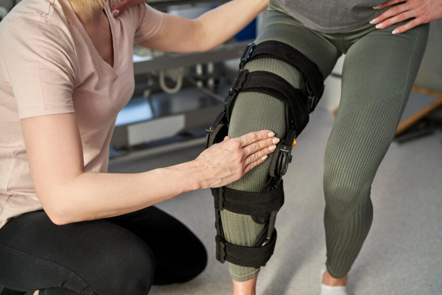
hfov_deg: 39.6
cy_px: 148
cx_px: 221
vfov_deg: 27.0
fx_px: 614
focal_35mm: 50
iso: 250
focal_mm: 50
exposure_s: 1/320
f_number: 2.5
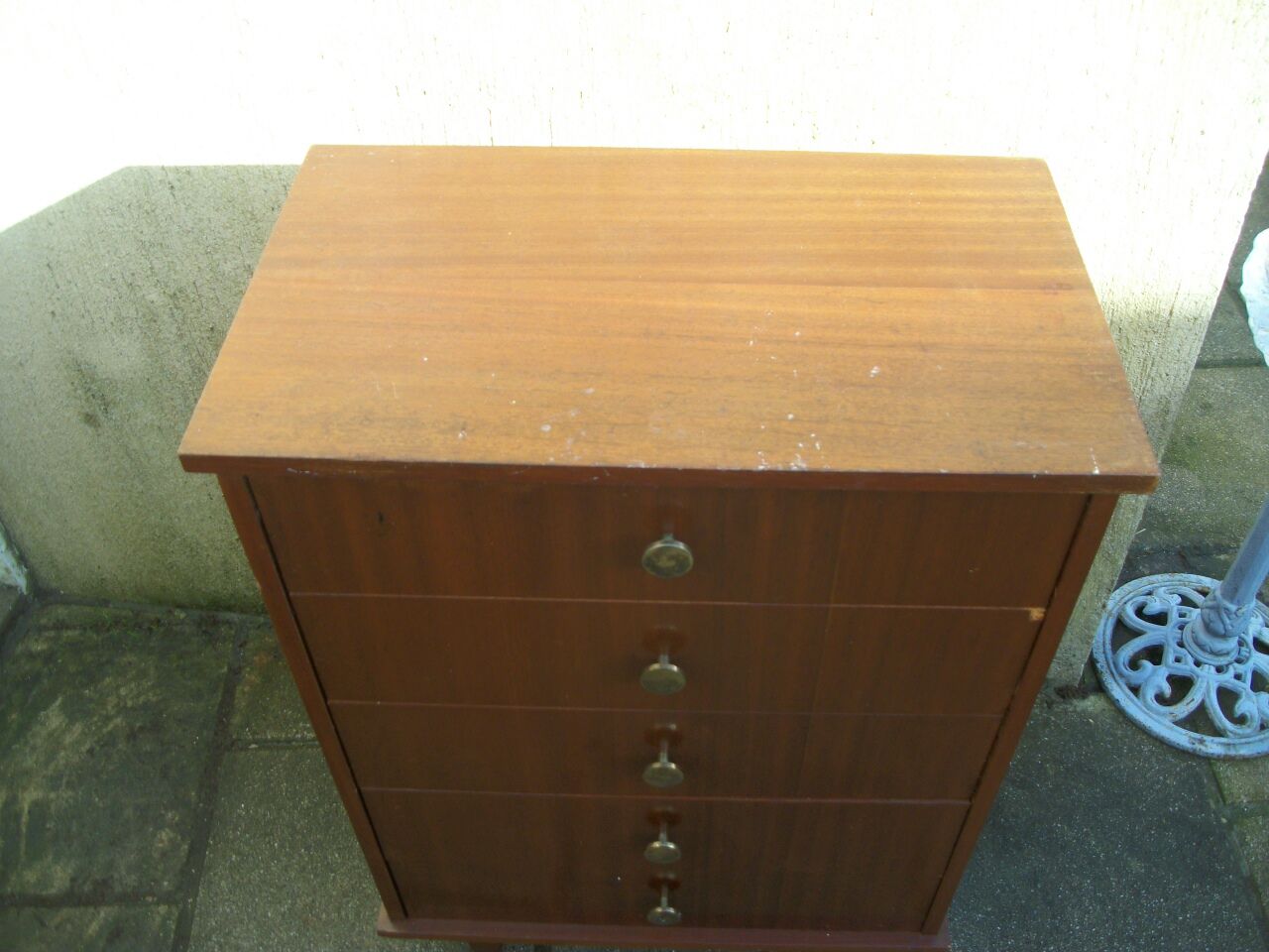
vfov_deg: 44.2
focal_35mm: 32
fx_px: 1173
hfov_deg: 56.8
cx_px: 634
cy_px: 476
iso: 80
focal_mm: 5.7
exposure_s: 1/200
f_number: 2.9
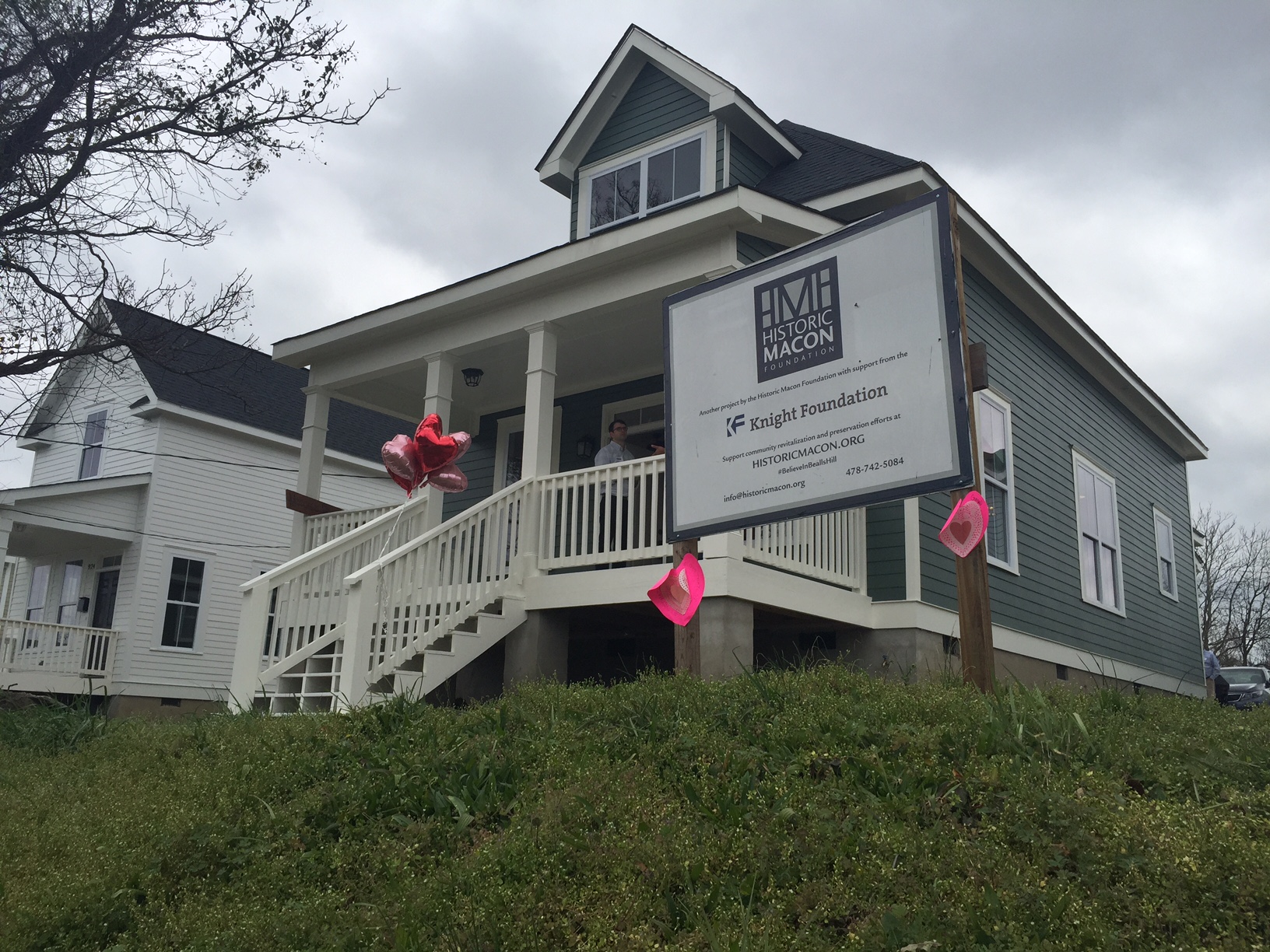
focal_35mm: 29
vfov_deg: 48.2
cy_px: 476
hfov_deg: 61.7
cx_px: 635
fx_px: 1064
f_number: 2.2
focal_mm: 4.15
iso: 32
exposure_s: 1/732
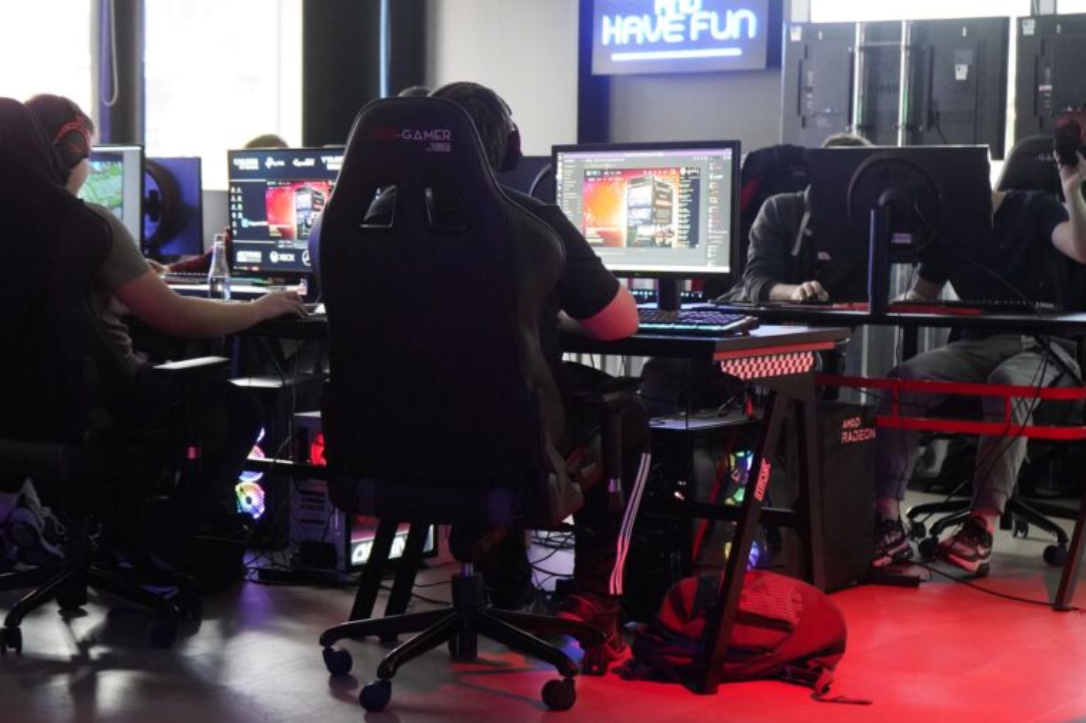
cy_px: 369
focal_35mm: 66
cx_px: 432
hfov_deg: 30.4
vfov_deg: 20.6
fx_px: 1990
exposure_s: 1/160
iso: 10000
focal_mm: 49
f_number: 4.5
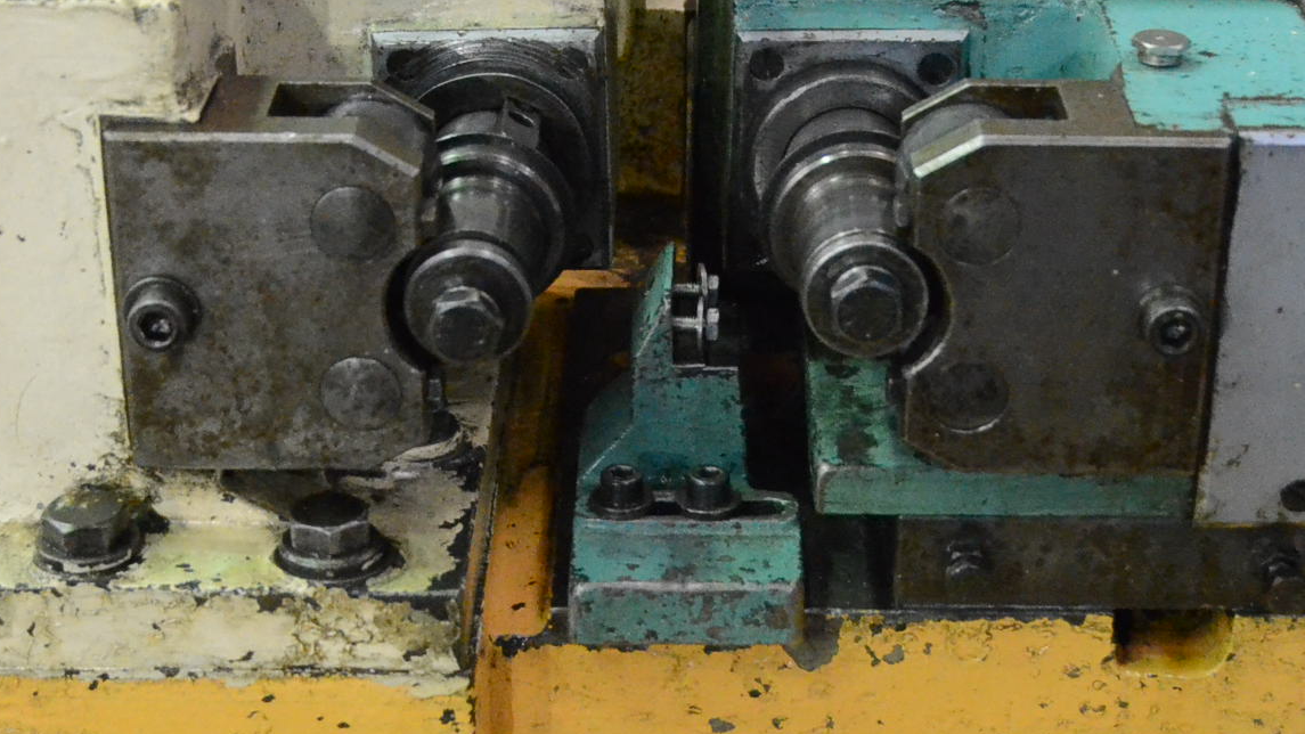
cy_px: 418
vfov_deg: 14.9
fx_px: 2803
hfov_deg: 26.2
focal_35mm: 81
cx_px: 658
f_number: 3.8
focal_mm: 24
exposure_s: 1/250
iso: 6400
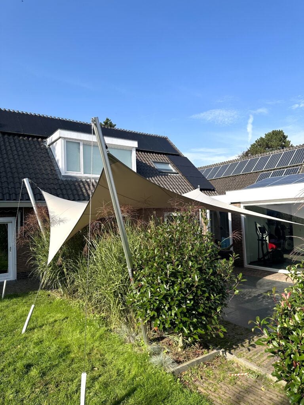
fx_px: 281
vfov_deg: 71.6
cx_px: 152
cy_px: 202
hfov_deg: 56.8
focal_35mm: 24
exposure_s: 1/3356
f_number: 1.78
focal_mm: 6.86
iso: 80
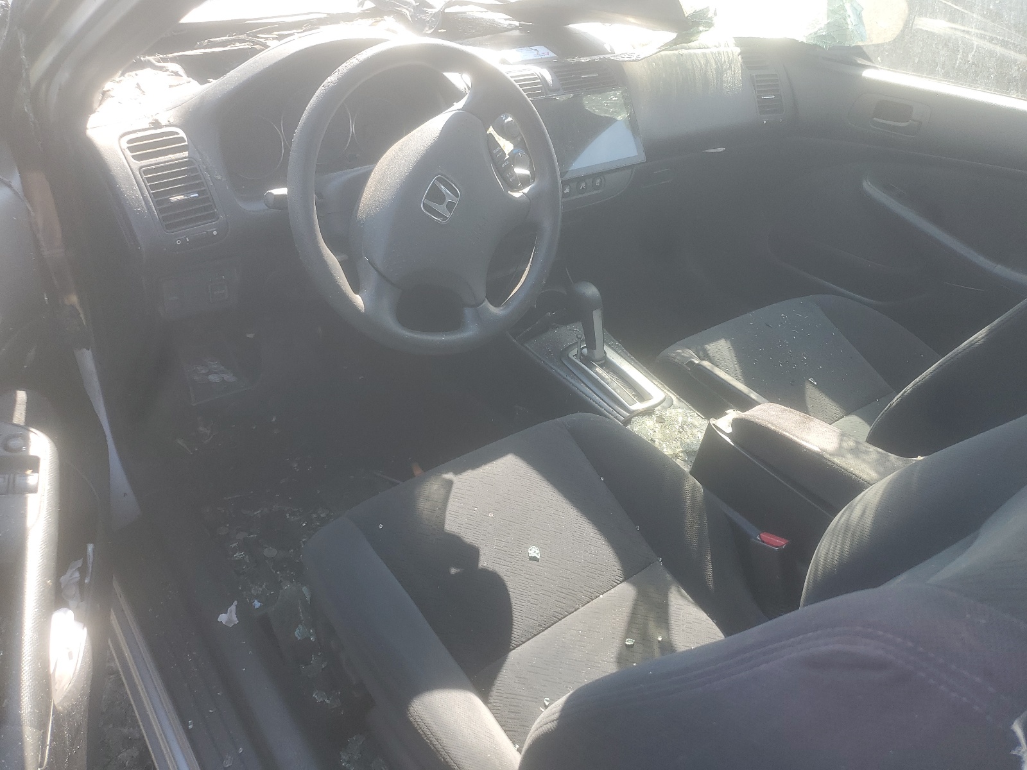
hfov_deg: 67.3
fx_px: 771
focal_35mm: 26
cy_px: 385
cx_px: 514
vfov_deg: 53.1
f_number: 1.5
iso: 50
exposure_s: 1/270
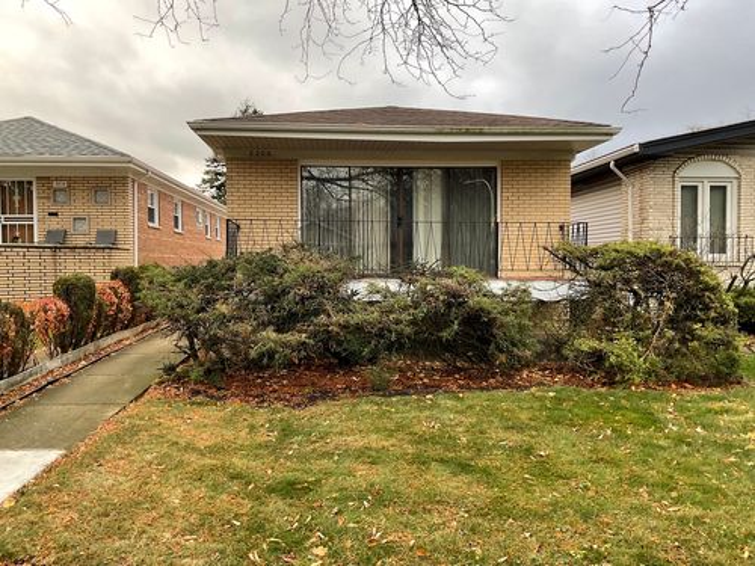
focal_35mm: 29
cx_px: 378
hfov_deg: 61.7
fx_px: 633
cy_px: 283
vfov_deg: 48.2
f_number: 1.8
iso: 32
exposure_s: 1/122
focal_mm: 3
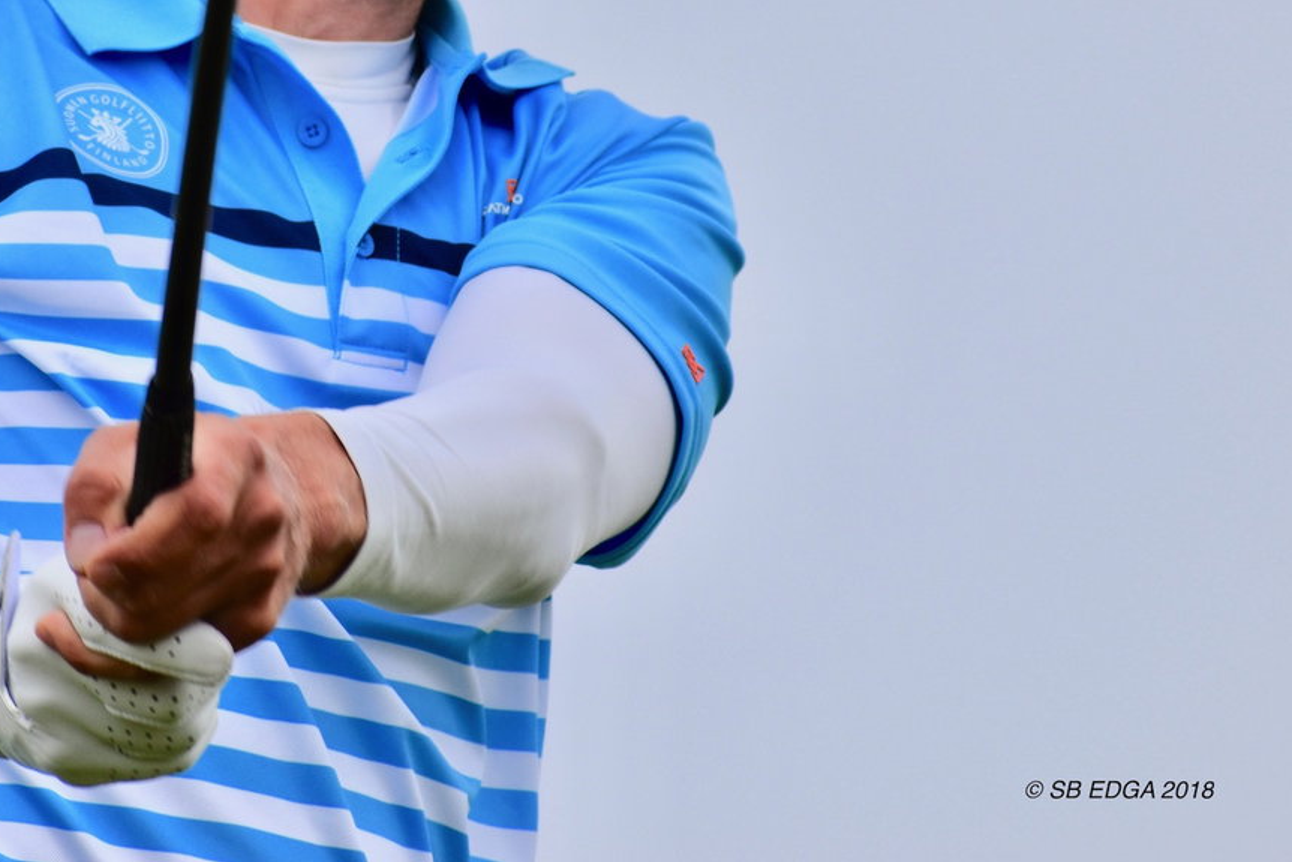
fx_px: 23976
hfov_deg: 3.1
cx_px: 193
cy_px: 67
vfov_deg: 2.1
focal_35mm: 668
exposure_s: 1/1000
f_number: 8
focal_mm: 240
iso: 200
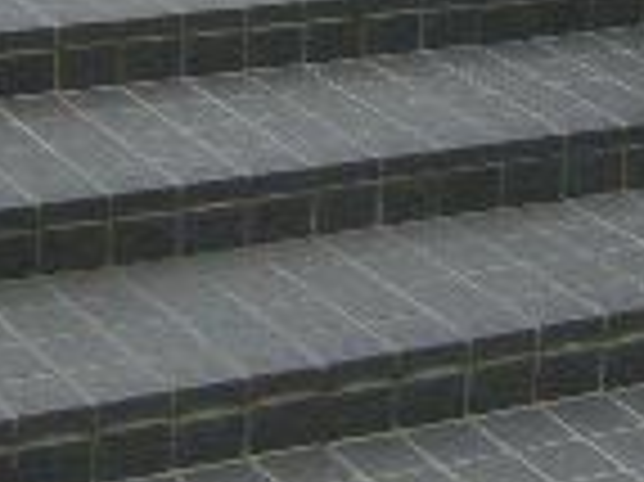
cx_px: 198
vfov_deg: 9.3
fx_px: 2918
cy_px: -167
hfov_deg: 12.6
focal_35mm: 157
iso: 80
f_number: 5.6
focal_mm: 5.8
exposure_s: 1/400
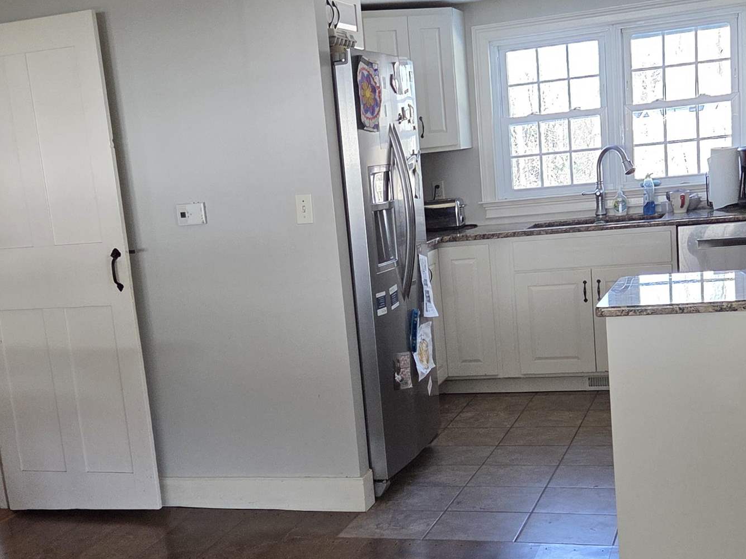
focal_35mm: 53
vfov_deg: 27.3
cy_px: 392
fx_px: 1142
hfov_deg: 36.2
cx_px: 367
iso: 250
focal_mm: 5.4
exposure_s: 1/180
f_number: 1.8
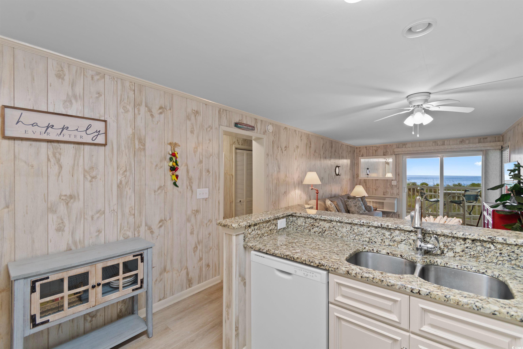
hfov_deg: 100.4
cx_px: 262
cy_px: 174
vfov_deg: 77.3
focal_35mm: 15
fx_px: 218
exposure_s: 1/3
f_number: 4.5
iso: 100
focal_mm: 10
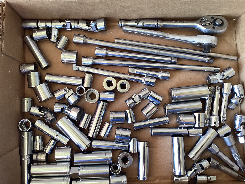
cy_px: 92
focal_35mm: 31
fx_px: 219
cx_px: 122
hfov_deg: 58.3
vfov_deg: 45.4
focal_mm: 3.3
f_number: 2.4
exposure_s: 1/60
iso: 64
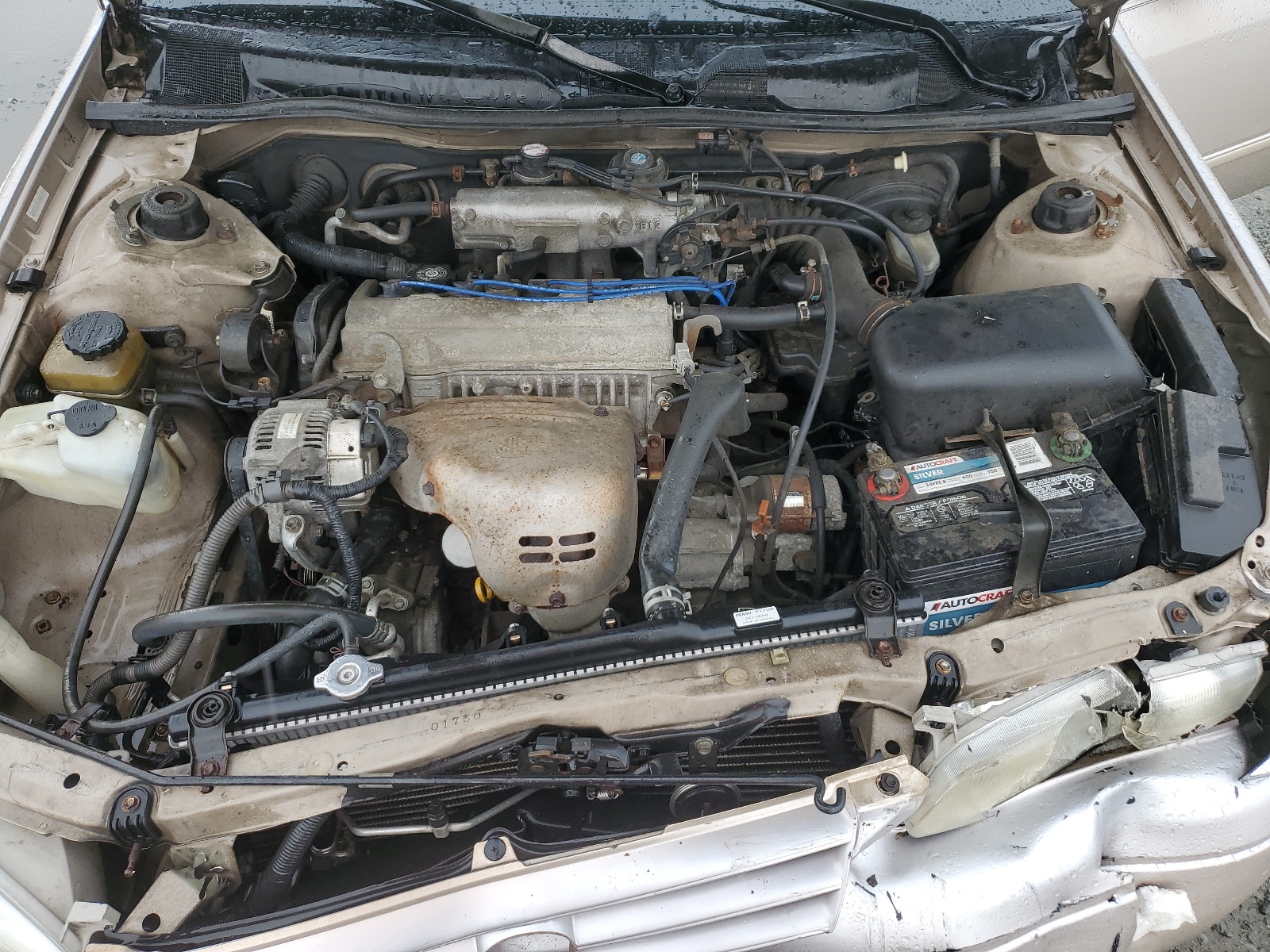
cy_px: 476
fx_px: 954
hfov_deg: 67.3
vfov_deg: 53.1
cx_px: 635
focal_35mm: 26
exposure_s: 1/256
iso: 50
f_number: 1.5
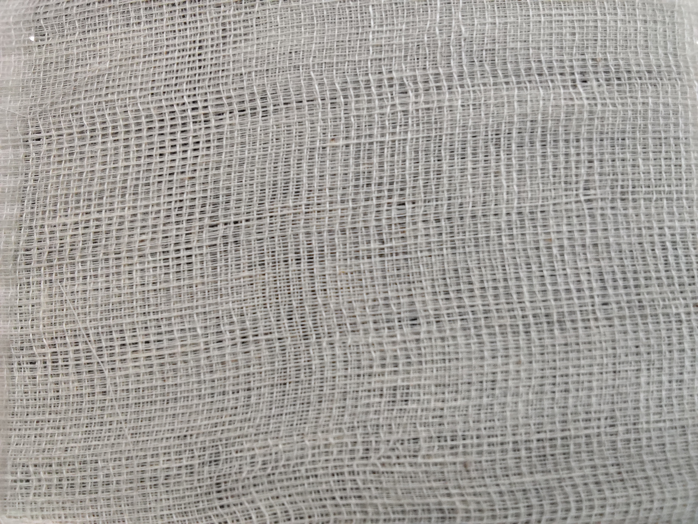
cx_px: 349
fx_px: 524
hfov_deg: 67.3
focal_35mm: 26
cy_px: 262
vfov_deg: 53.1
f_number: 2
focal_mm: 2.78
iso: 250
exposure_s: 1/100
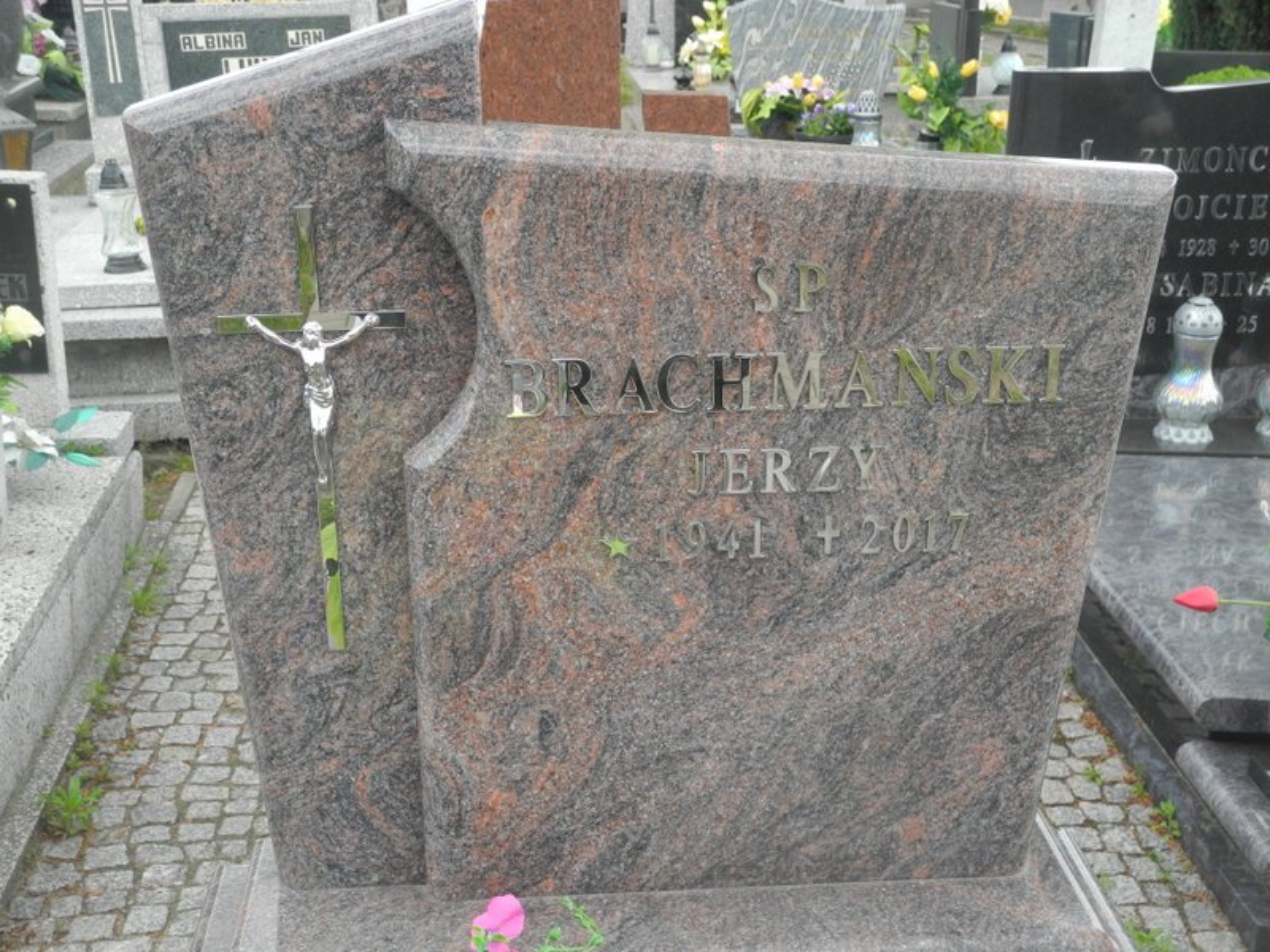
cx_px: 635
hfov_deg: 38.2
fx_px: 1834
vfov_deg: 29.1
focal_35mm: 50
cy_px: 476
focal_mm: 10.7
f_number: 3.5
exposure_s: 1/200
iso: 100
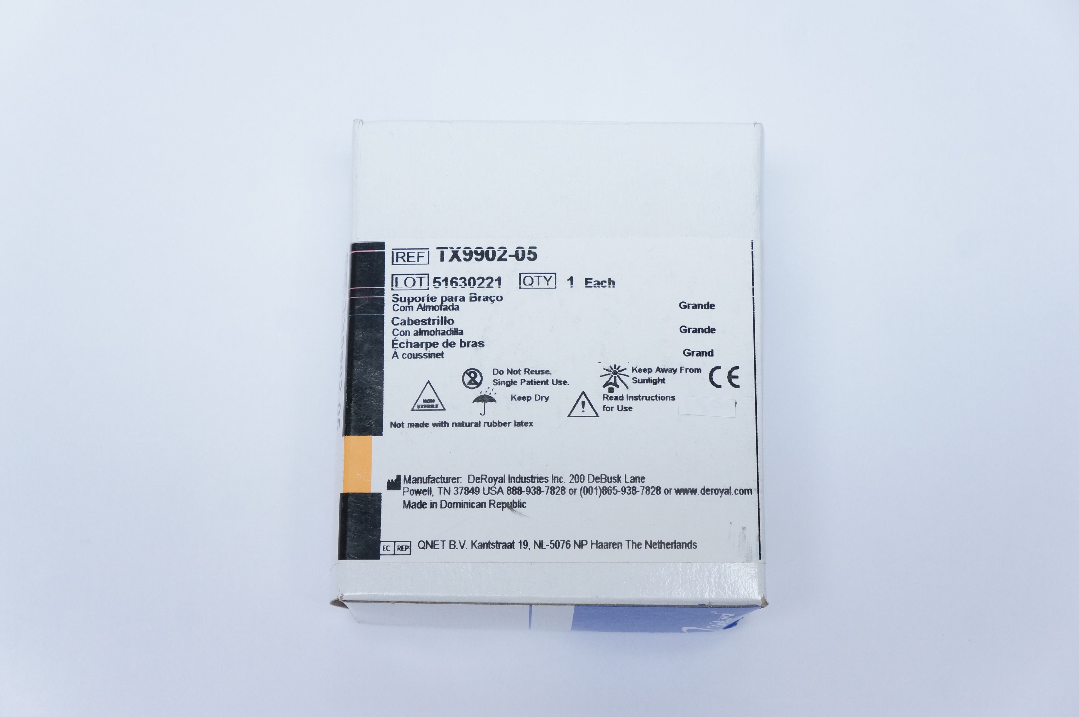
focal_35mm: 56
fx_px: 1662
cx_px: 540
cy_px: 358
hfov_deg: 36.0
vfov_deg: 24.3
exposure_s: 1/60
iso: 800
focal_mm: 37
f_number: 6.3
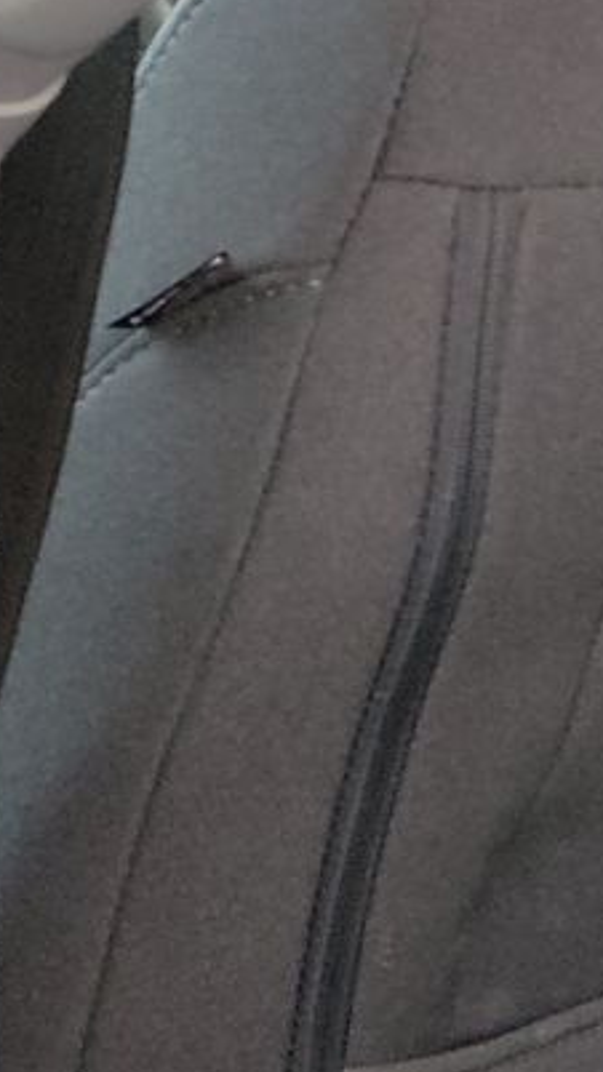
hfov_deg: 8.8
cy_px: 557
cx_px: 2009
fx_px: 2957
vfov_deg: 20.6
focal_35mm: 104
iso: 445
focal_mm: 6.7
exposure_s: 1/59
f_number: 1.8
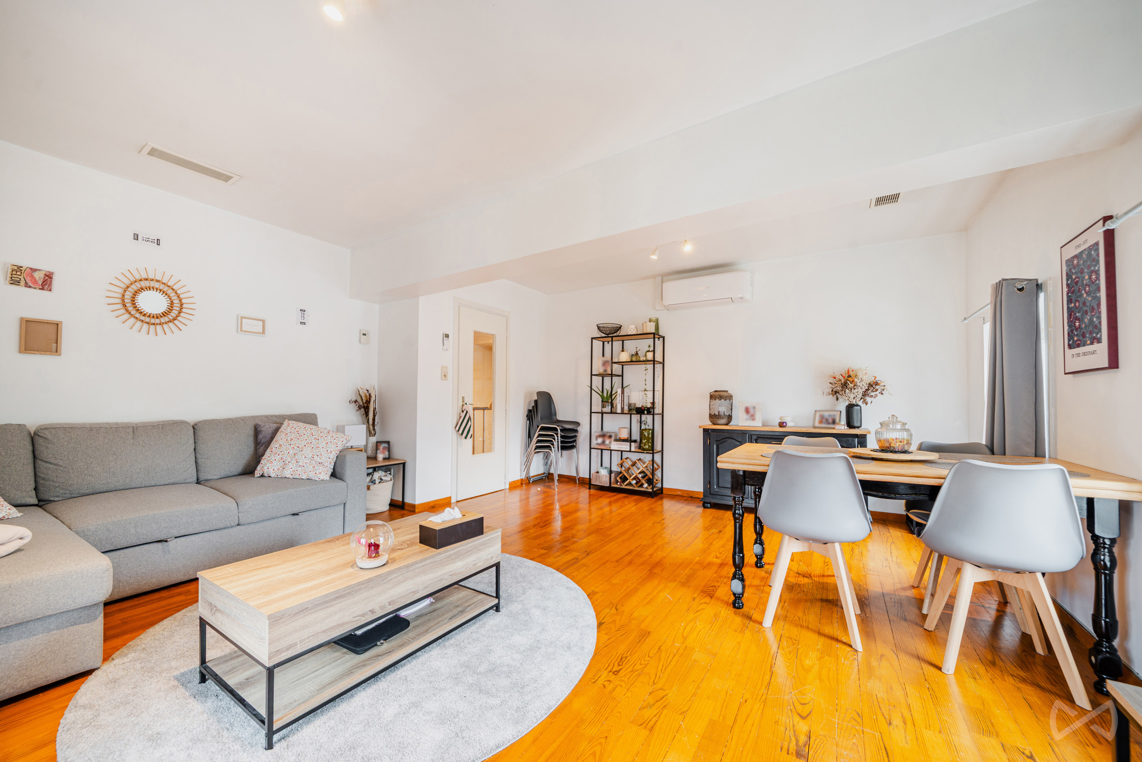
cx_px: 571
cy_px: 381
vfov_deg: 85.4
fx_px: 412
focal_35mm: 13
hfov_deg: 108.3
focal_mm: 13
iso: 100
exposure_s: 1/2
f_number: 7.1
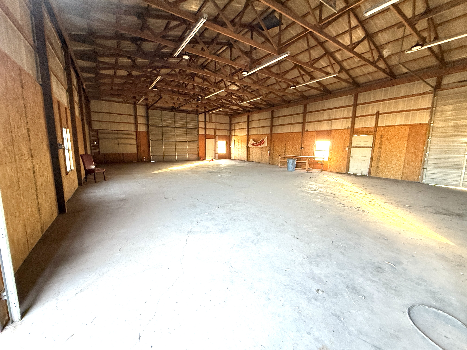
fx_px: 189
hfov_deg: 102.1
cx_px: 234
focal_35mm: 14
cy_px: 175
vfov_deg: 85.7
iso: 320
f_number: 2.2
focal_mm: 2.22
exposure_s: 1/99
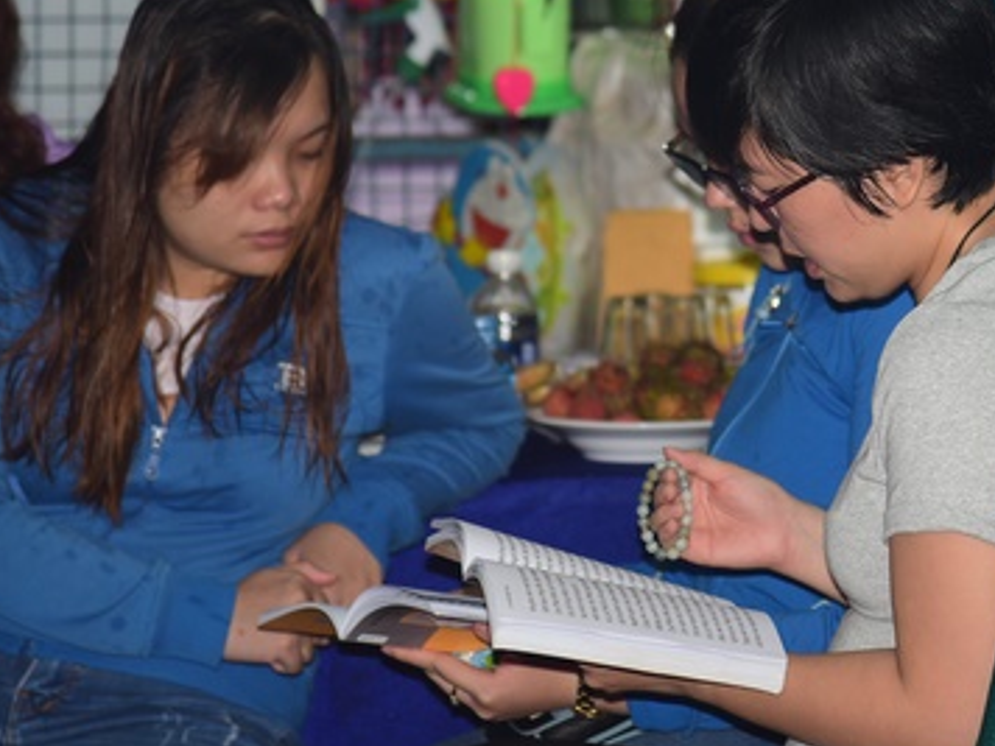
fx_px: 6065
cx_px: 729
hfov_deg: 9.4
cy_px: 263
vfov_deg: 7.0
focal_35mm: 211
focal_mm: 120
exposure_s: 1/60
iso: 320
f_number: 4
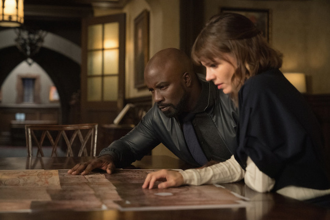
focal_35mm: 62
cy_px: 110
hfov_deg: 32.4
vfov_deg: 21.9
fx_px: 568
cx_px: 165
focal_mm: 62
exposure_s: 1/125
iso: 5000
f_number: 3.2
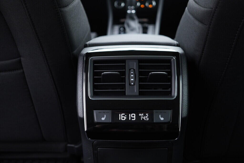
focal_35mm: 36
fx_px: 244
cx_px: 122
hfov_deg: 53.1
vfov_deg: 36.9
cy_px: 82
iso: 320
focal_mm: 24
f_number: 2.8
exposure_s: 1/40
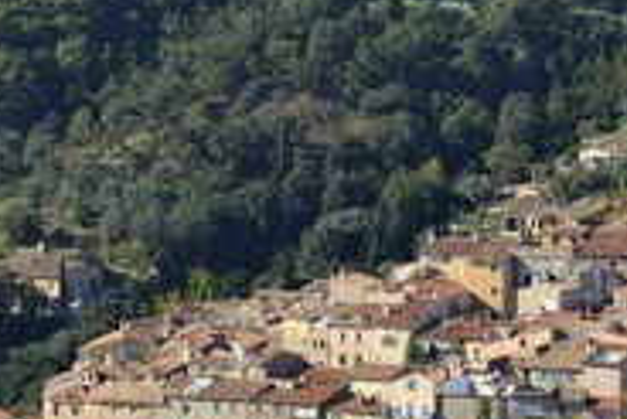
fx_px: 7756
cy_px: 375
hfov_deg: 4.6
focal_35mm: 445
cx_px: 469
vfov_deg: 3.1
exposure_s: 1/1250
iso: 800
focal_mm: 195
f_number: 10
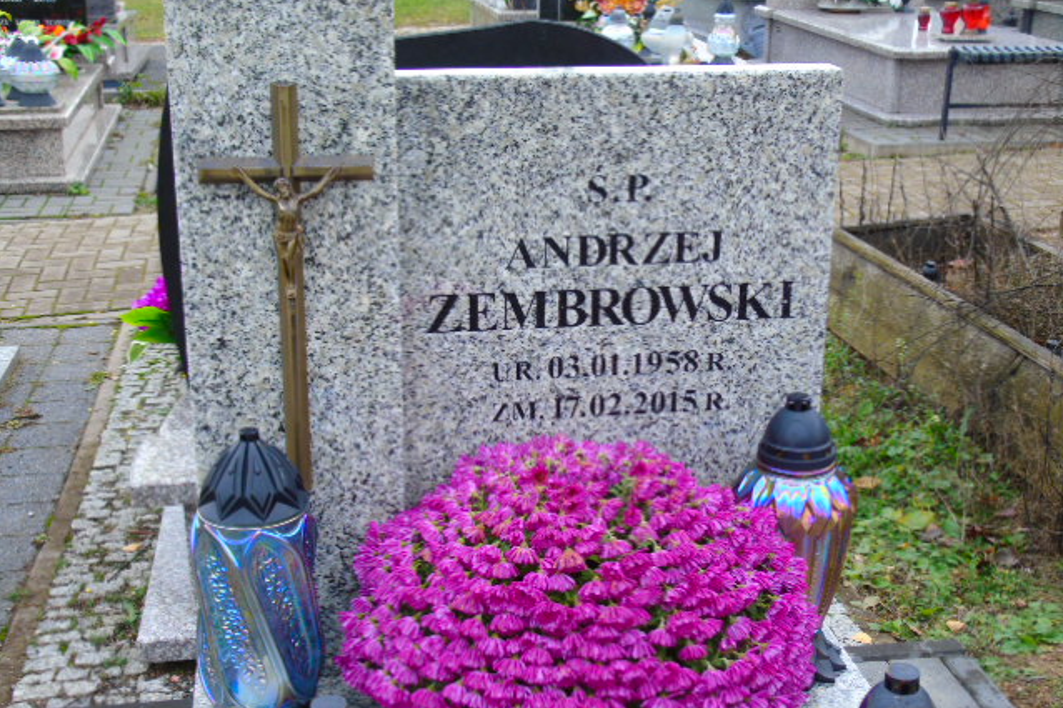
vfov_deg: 28.1
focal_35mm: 48
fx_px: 1417
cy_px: 353
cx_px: 532
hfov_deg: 41.1
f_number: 4.1
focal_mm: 8.2
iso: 100
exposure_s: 1/30
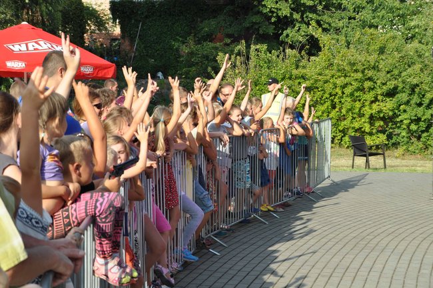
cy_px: 144
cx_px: 216
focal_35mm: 78
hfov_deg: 26.0
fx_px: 937
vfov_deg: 17.5
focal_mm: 52
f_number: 8
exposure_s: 1/250
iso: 200
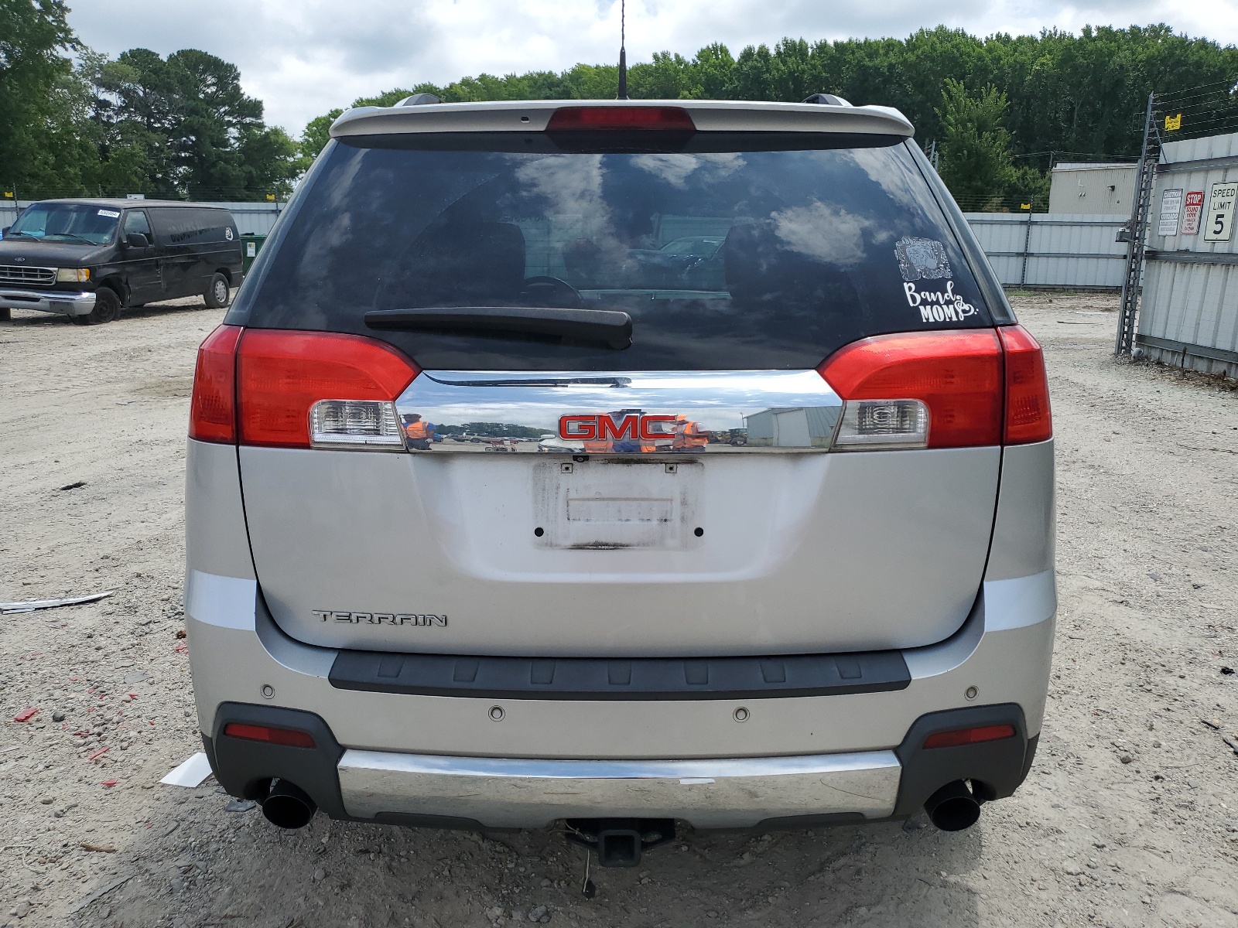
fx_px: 930
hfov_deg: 67.3
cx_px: 619
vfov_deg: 53.1
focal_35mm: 26
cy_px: 464
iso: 50
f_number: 1.5
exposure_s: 1/3333
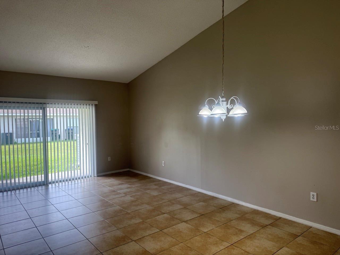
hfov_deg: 71.6
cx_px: 170
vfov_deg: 56.8
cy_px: 128
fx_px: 236
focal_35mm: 24
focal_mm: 6.76
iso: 64
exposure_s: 1/120
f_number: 1.78
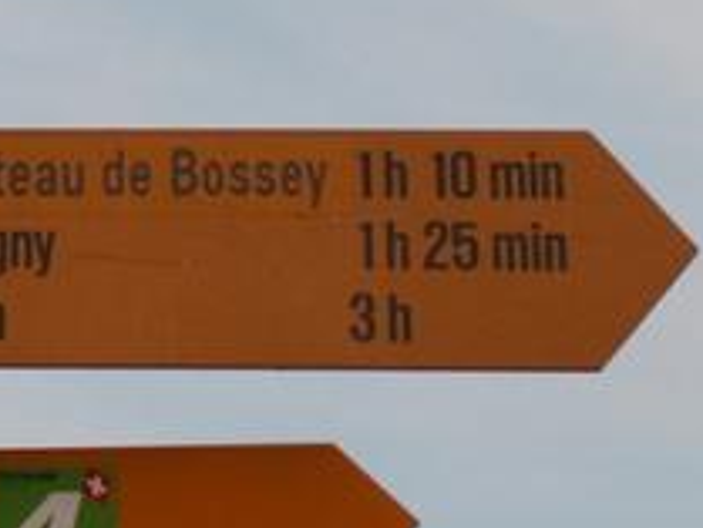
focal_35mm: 230
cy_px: 71
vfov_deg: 6.5
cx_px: -303
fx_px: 4674
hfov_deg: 8.4
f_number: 3.5
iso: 50
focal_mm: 12.44
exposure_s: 1/320
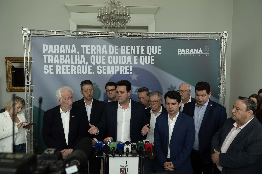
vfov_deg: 42.3
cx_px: 131
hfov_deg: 60.3
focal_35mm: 31
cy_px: 87
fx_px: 226
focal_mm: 21
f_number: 4.5
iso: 100
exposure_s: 1/160
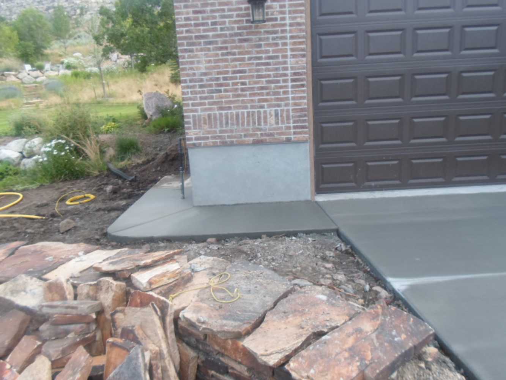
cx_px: 253
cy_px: 190
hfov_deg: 69.4
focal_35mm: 25
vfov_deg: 54.9
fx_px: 365
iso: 80
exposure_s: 1/60
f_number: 2.5
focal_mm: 4.5
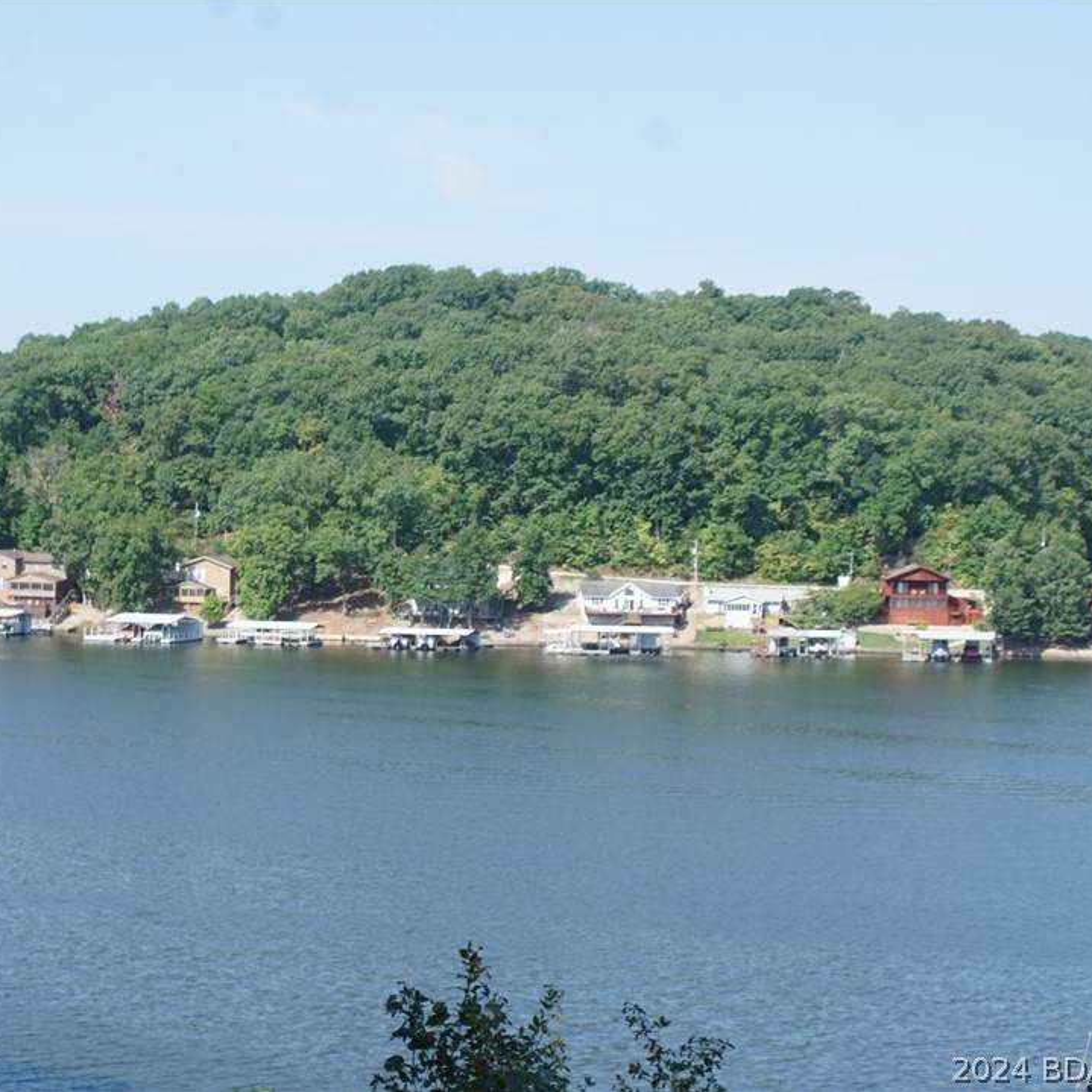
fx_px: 3092
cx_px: 522
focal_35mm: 87
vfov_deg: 20.0
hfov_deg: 20.0
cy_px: 544
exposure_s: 1/125
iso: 100
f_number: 8
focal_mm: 45
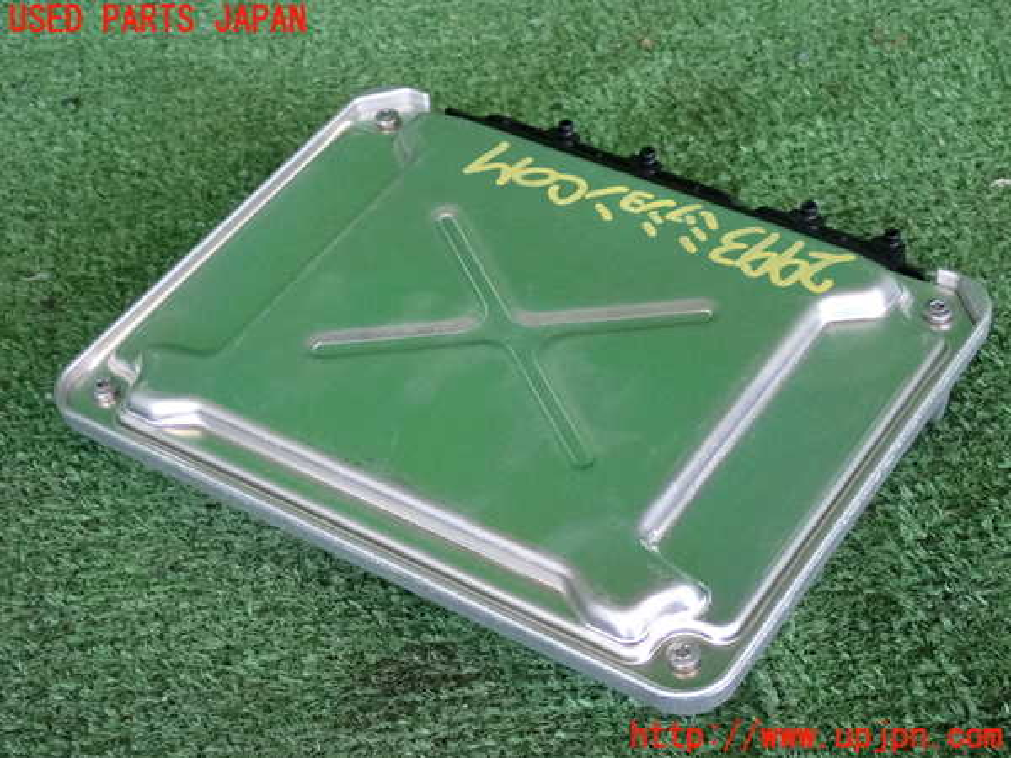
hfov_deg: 27.4
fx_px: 2074
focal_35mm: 71
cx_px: 506
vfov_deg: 20.7
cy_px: 379
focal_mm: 12.73
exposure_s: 1/125
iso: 1250
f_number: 3.9
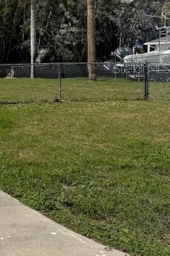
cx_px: -150
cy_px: 68
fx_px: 447
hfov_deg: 17.1
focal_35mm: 63
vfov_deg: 31.4
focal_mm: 6.76
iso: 80
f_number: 1.78
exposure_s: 1/9009
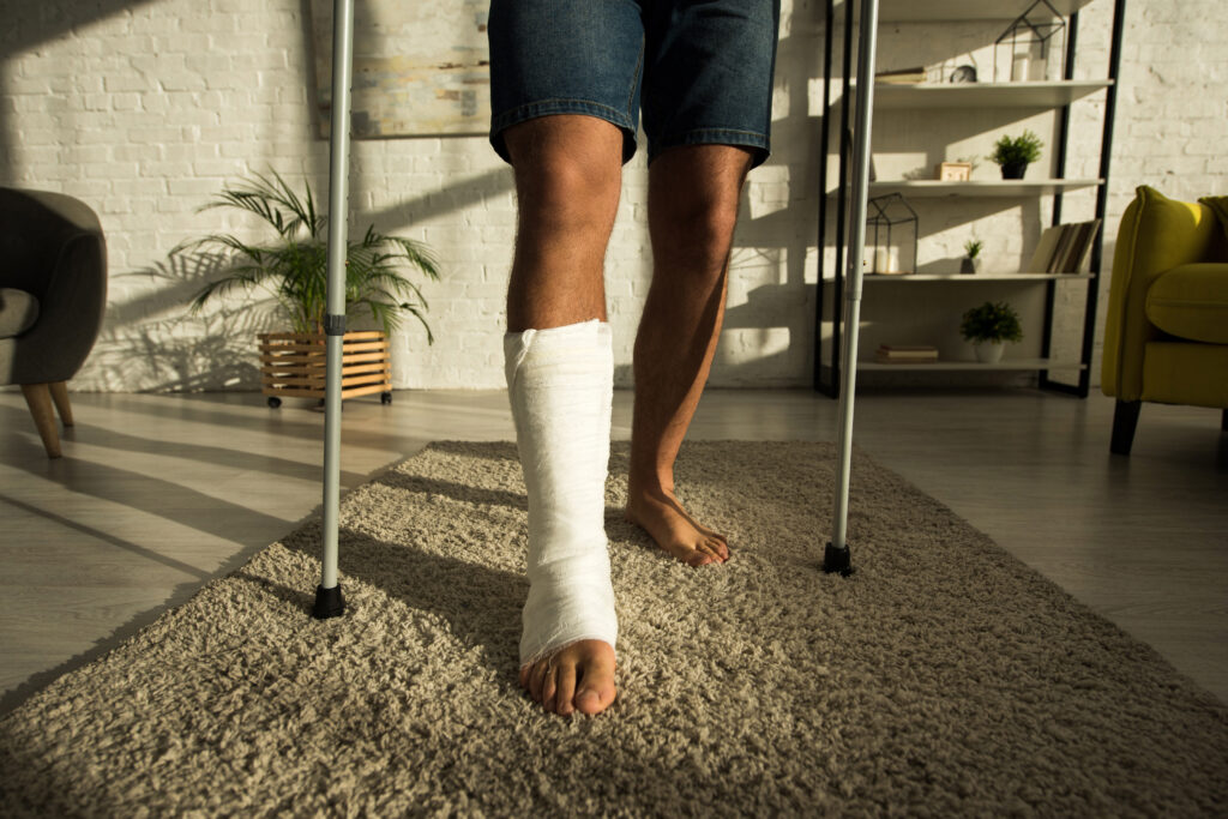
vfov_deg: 61.9
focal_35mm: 20
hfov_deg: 84.0
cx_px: 614
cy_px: 410
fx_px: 682
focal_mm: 20
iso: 100
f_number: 4
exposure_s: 1/500
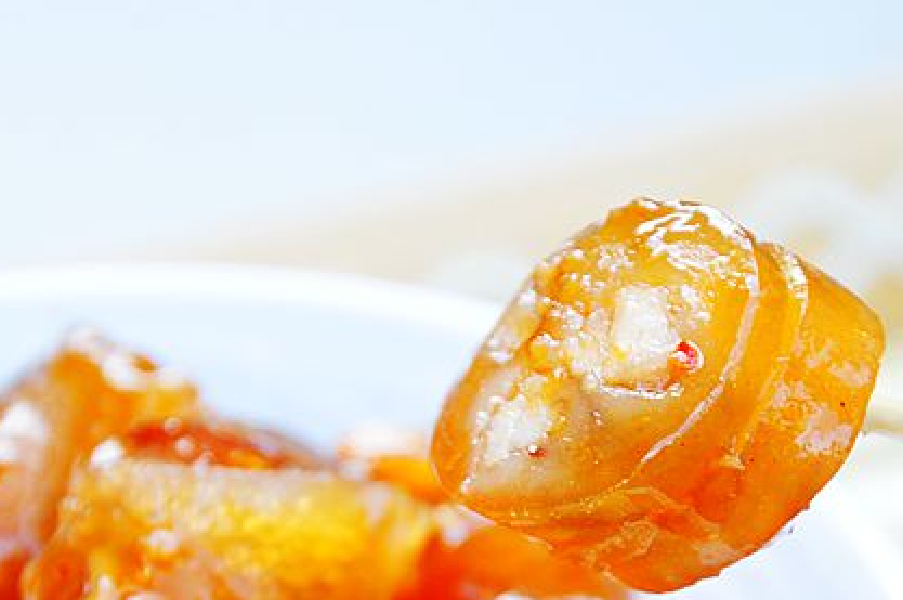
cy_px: 571
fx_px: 7565
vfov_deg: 4.5
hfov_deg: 6.8
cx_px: 459
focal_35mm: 302
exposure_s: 1/80
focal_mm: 105
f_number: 5.6
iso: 200
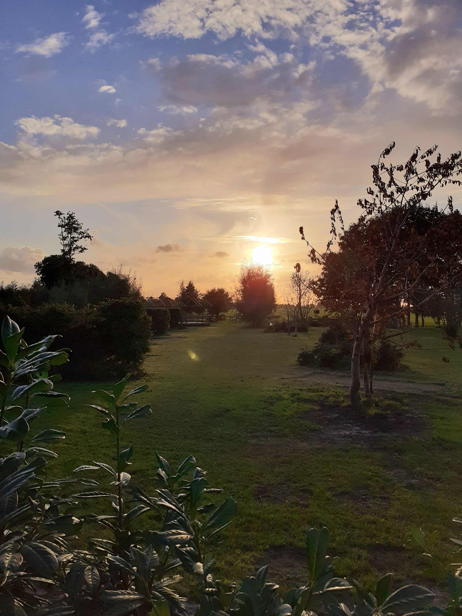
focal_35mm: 27
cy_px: 308
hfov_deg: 51.4
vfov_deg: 65.3
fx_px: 480
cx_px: 231
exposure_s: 1/3333
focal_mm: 3.6
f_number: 1.9
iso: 40
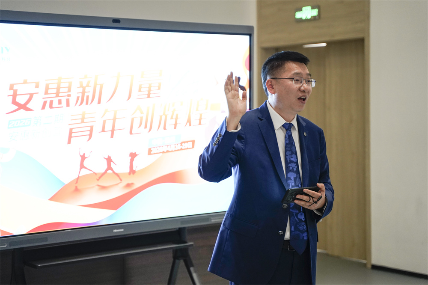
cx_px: 214
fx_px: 891
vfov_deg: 18.2
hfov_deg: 27.0
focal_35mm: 75
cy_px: 142
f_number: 2.8
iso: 2500
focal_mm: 75
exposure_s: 1/100
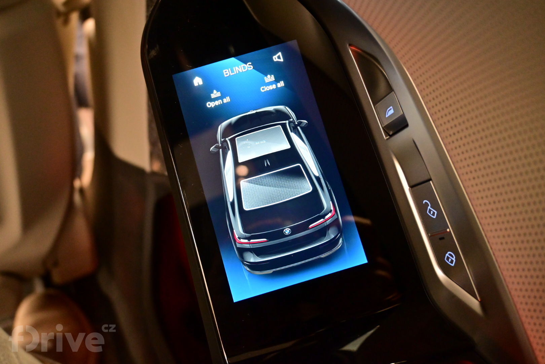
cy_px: 182
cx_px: 272
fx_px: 477
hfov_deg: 59.5
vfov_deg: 41.7
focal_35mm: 32
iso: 2500
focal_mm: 21
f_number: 4
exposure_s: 1/30
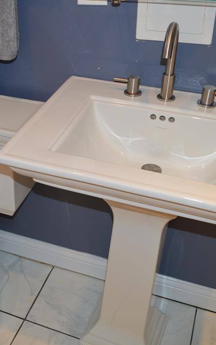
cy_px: 172
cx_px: 40
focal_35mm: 42
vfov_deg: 47.2
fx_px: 395
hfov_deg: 29.8
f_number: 3.5
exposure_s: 1/60
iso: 400
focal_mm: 18
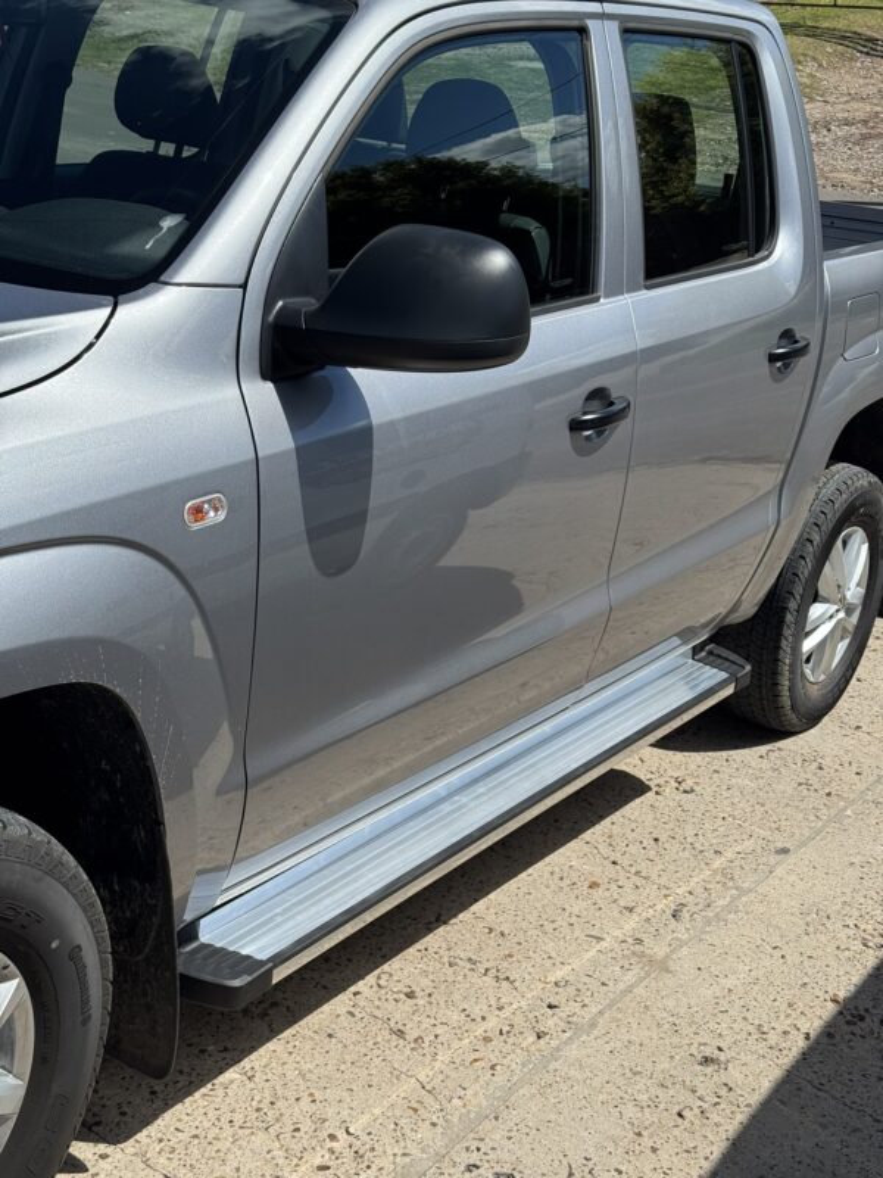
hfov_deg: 30.3
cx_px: 442
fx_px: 1633
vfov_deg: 39.7
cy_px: 589
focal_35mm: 48
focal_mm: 6.76
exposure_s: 1/6410
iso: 64
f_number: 1.78
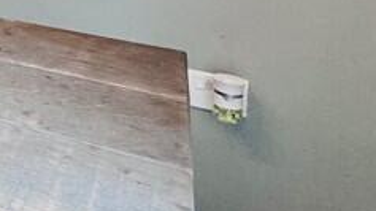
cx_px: -357
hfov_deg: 19.6
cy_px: -149
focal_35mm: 66
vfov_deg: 15.9
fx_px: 658
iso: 160
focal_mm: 2.22
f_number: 2.2
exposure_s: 1/50
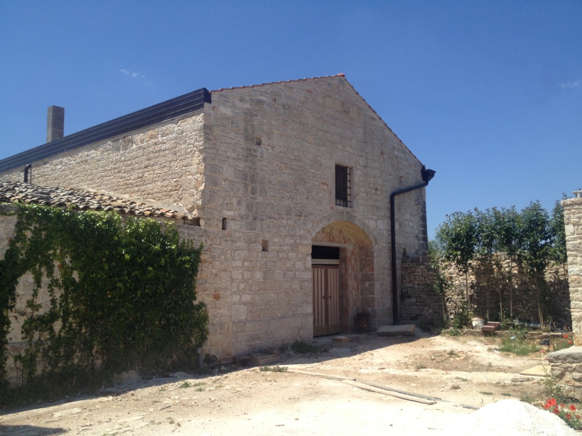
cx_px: 291
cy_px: 218
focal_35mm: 35
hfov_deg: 52.6
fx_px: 588
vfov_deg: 40.7
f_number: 2.4
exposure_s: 1/1727
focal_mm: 4.28
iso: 50
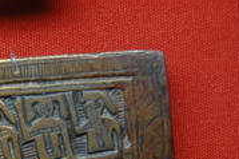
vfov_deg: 2.9
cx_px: -7
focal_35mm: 479
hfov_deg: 4.3
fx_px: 3177
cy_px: 171
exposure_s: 1/2.5
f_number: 5.6
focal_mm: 130
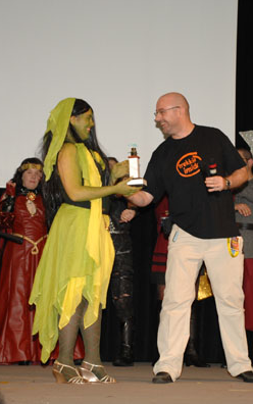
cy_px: 203
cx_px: 171
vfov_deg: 17.2
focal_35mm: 121
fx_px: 1333
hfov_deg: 10.8
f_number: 5
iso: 400
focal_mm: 52
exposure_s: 1/40
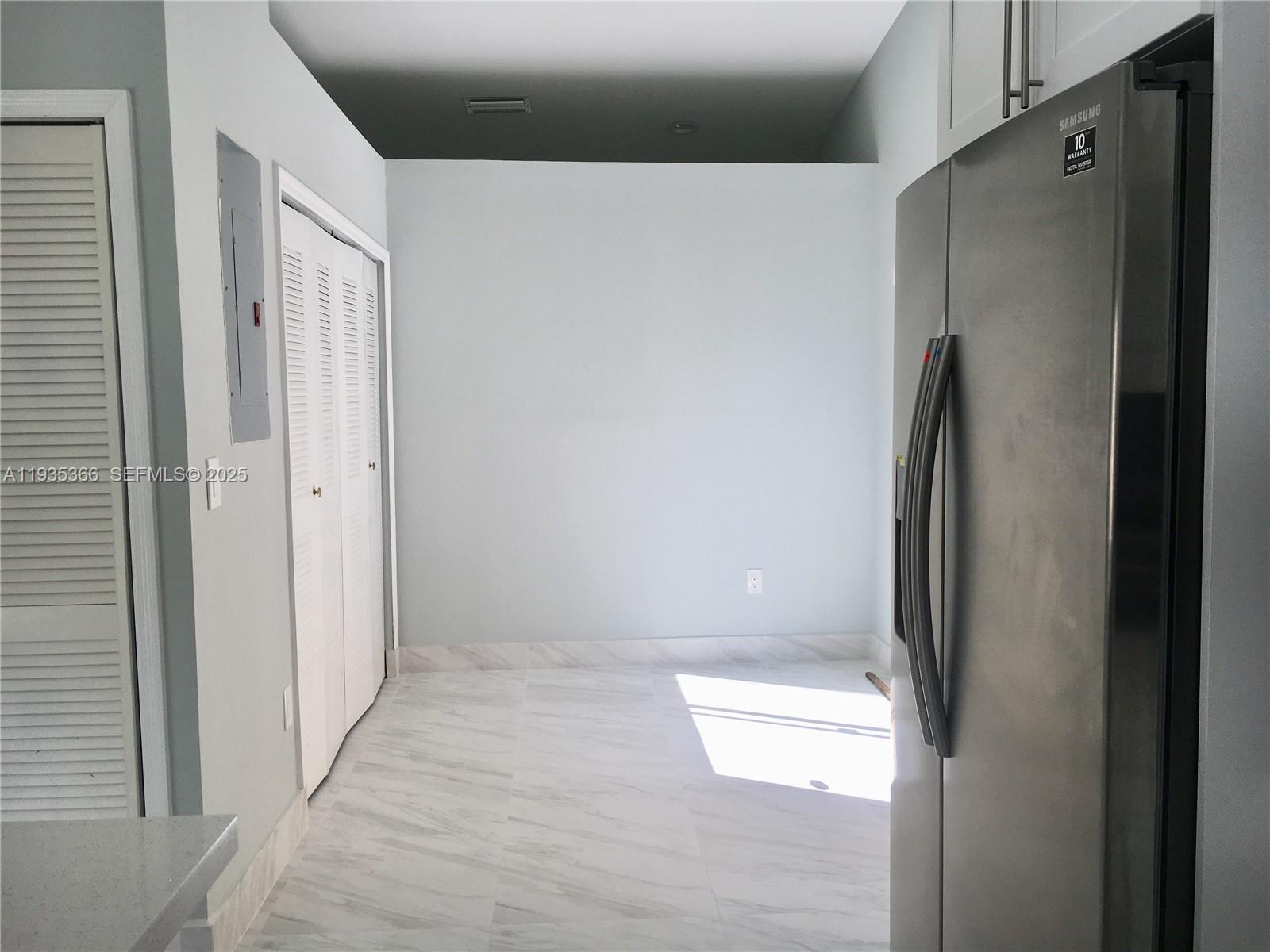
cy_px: 476
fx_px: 1064
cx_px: 635
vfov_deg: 48.2
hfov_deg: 61.7
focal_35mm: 29
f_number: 2.2
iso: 25
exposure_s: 1/345
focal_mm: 4.15
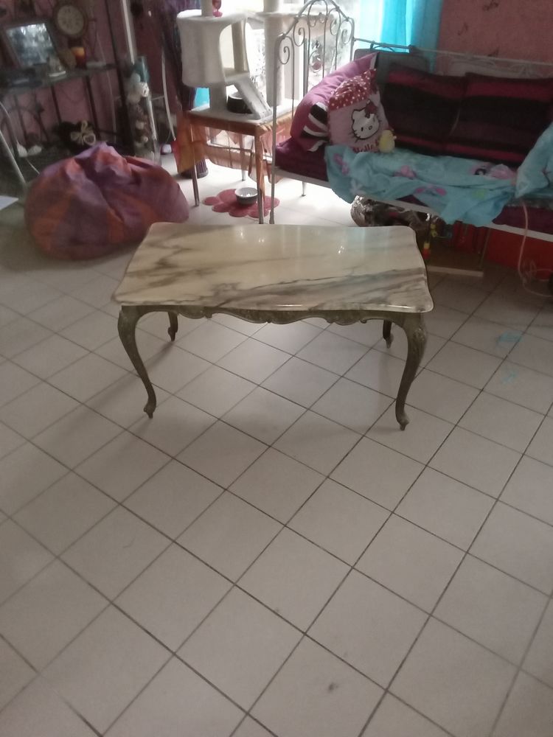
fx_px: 533
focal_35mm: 25
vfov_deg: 69.4
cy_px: 368
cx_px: 276
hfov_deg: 54.9
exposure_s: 1/20
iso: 606
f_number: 2
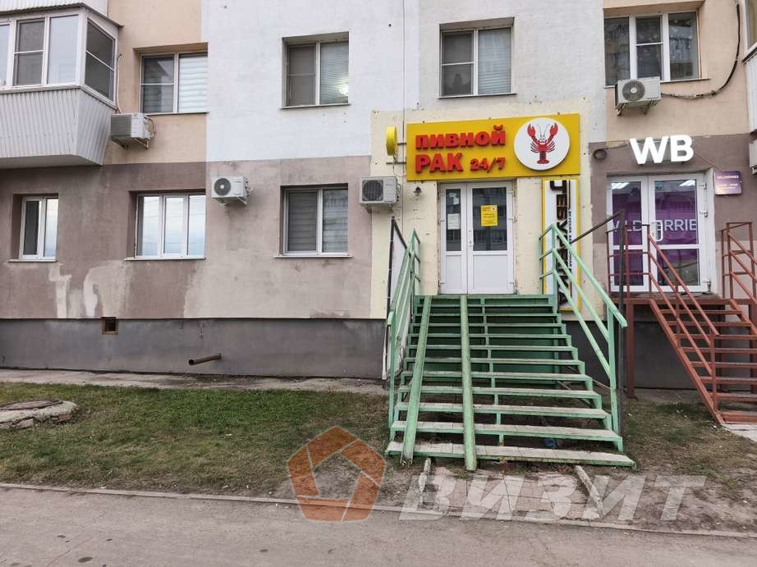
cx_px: 378
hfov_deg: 73.9
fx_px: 503
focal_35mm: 23
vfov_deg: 58.9
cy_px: 284
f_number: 1.7
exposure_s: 1/100
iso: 100
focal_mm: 5.35
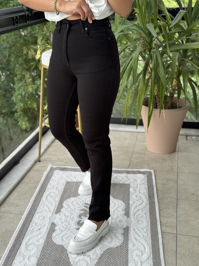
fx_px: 368
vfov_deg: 39.7
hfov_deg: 30.3
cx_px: 100
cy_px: 133
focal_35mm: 48
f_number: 1.78
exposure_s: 1/71
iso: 100
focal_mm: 6.76
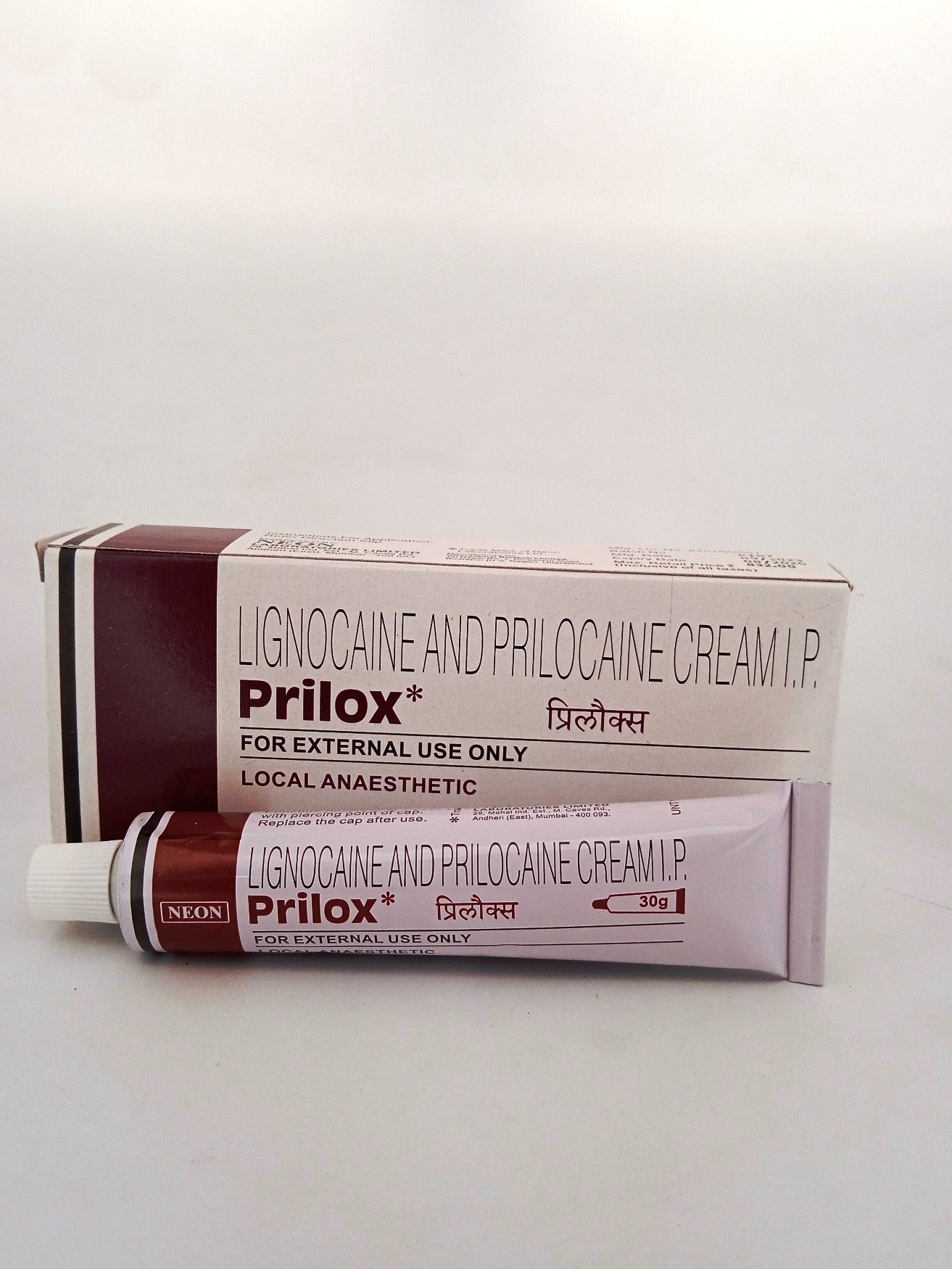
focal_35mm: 32
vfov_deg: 56.8
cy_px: 639
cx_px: 487
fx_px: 1173
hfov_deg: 44.2
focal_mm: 3.43
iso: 115
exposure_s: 1/316
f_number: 2.2
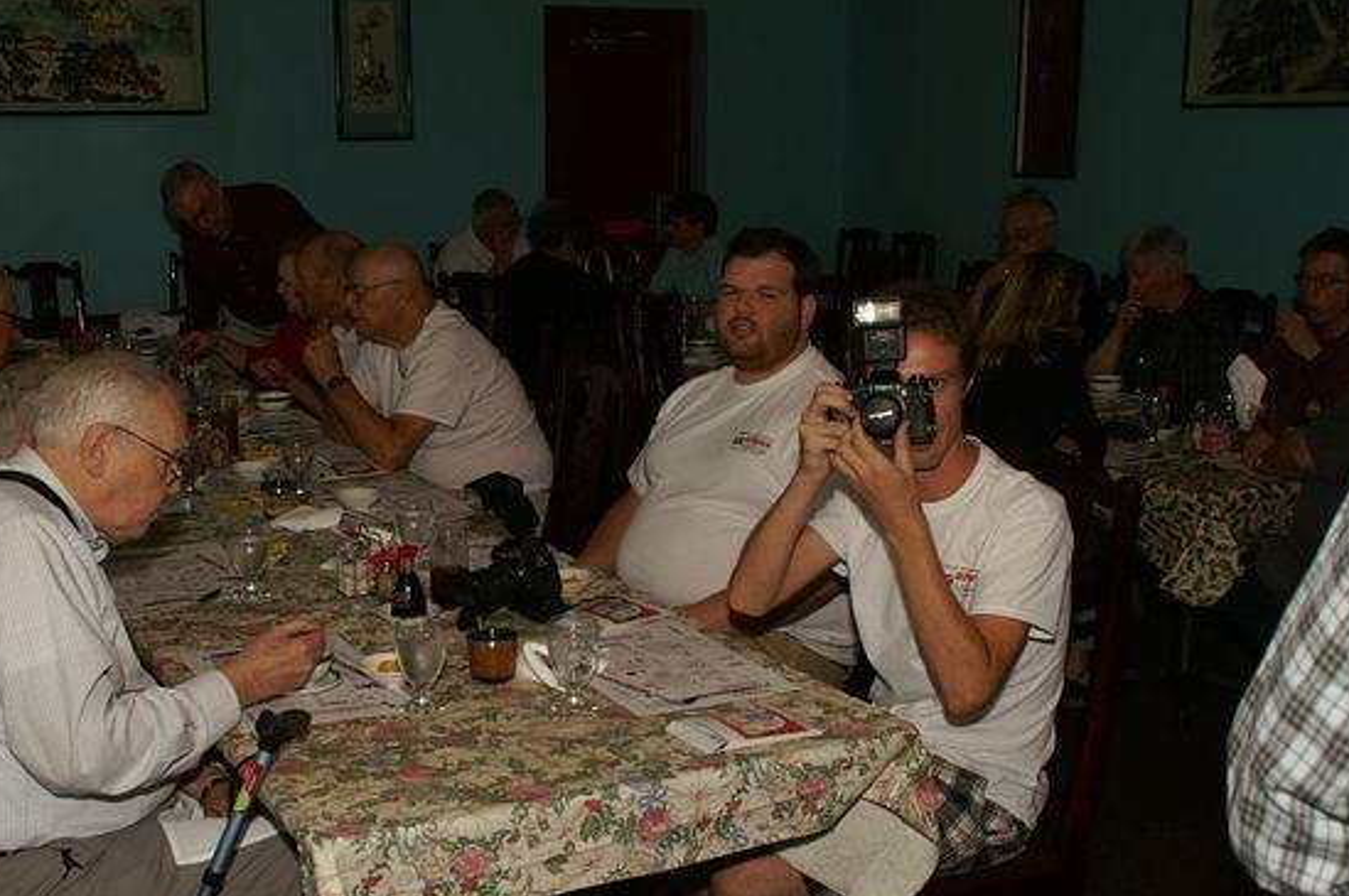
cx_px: 590
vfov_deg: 31.8
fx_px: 1572
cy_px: 498
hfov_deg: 46.3
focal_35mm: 42
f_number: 5.6
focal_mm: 24
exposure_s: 1/50
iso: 100
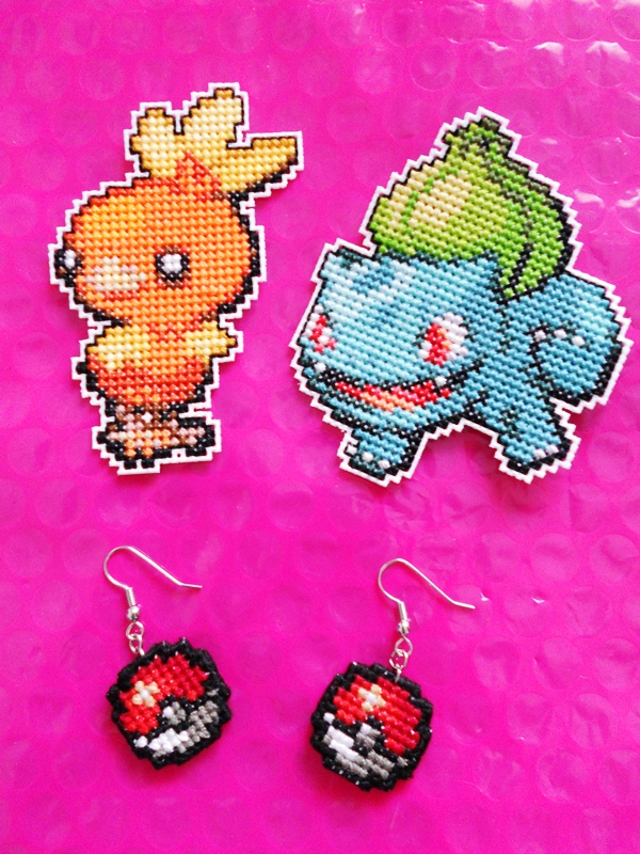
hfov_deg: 44.2
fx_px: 789
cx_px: 320
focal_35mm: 32
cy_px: 427
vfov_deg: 56.8
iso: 400
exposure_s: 1/30
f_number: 3.5
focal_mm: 5.8
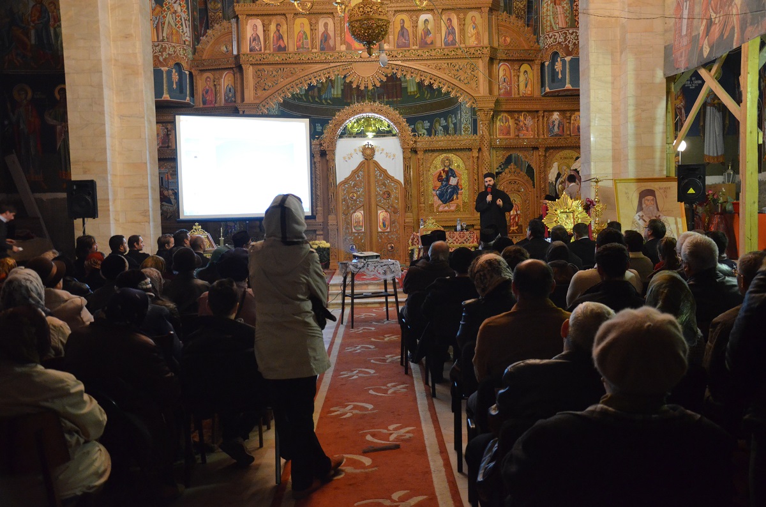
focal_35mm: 36
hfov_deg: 53.2
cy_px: 254
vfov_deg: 36.7
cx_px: 383
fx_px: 764
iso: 3200
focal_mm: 24
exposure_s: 1/25
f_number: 3.8
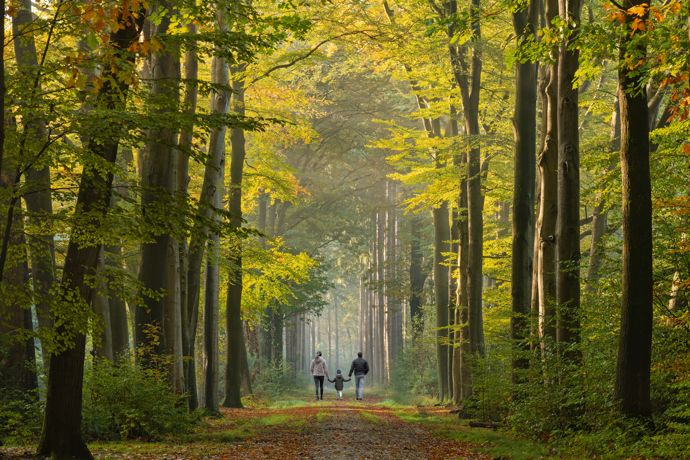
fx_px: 2204
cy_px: 230
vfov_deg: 11.9
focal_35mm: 115
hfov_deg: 17.8
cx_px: 345
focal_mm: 115
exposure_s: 1/8
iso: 64
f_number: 9.5
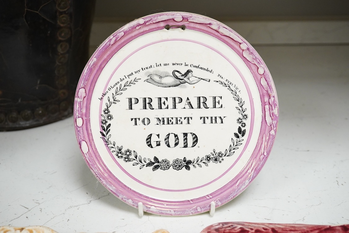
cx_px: 174
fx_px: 436
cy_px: 116
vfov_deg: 29.9
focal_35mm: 45
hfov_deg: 43.6
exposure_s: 1/160
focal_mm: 30
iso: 2500
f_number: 8
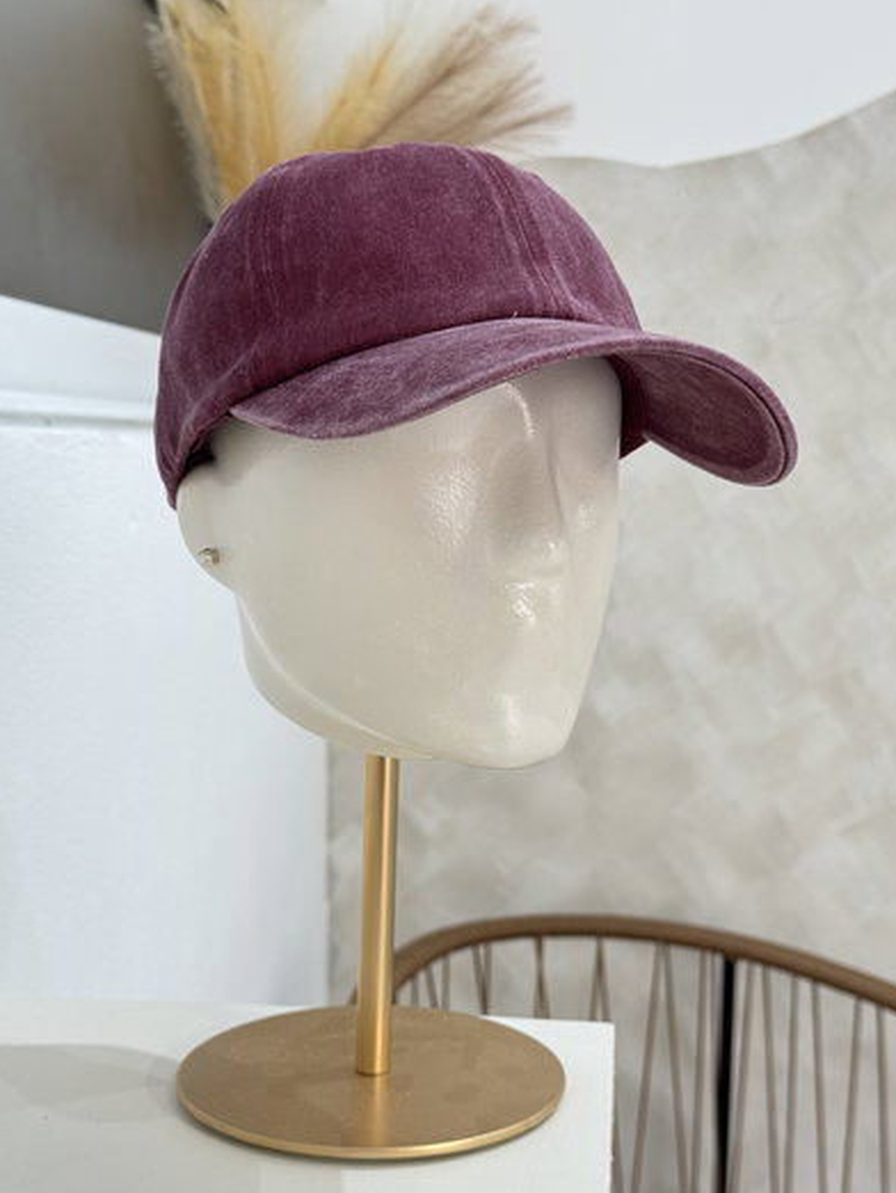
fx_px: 1690
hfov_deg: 29.7
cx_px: 450
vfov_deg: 38.9
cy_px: 604
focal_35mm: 49
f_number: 1.78
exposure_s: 1/50
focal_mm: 6.76
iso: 64
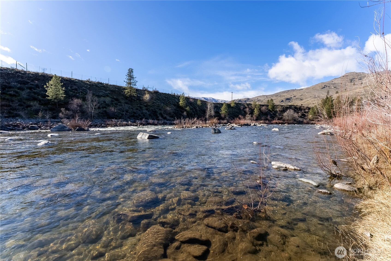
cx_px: 196
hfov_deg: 104.2
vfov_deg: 81.3
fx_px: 152
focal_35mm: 14
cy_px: 130
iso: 100
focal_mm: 14
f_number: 10
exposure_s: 1/3200
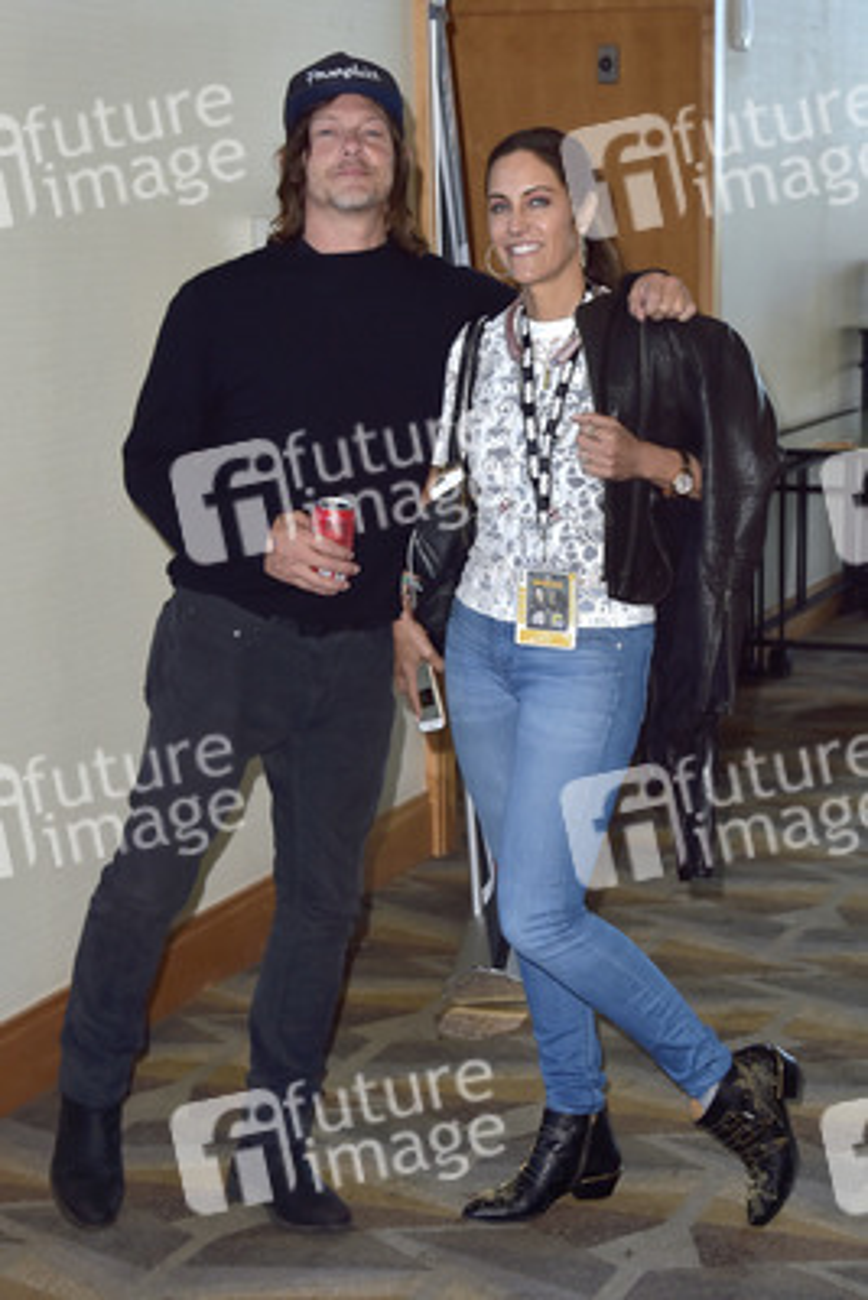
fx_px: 2240
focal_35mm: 62
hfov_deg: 21.9
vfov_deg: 32.4
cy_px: 650
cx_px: 434
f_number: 7.1
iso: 320
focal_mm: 62
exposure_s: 1/250
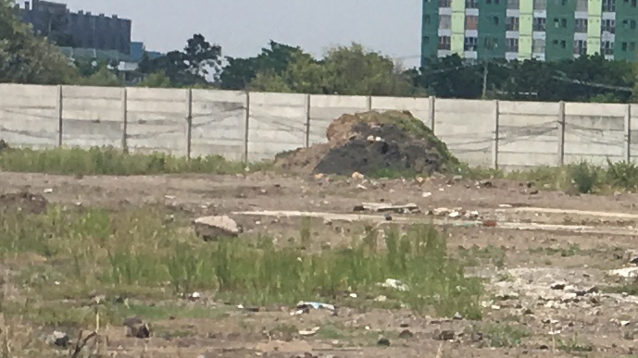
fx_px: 3129
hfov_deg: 11.2
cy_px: 322
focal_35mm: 185
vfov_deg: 6.5
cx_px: 940
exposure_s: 1/2024
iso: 25
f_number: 2.2
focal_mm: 4.15
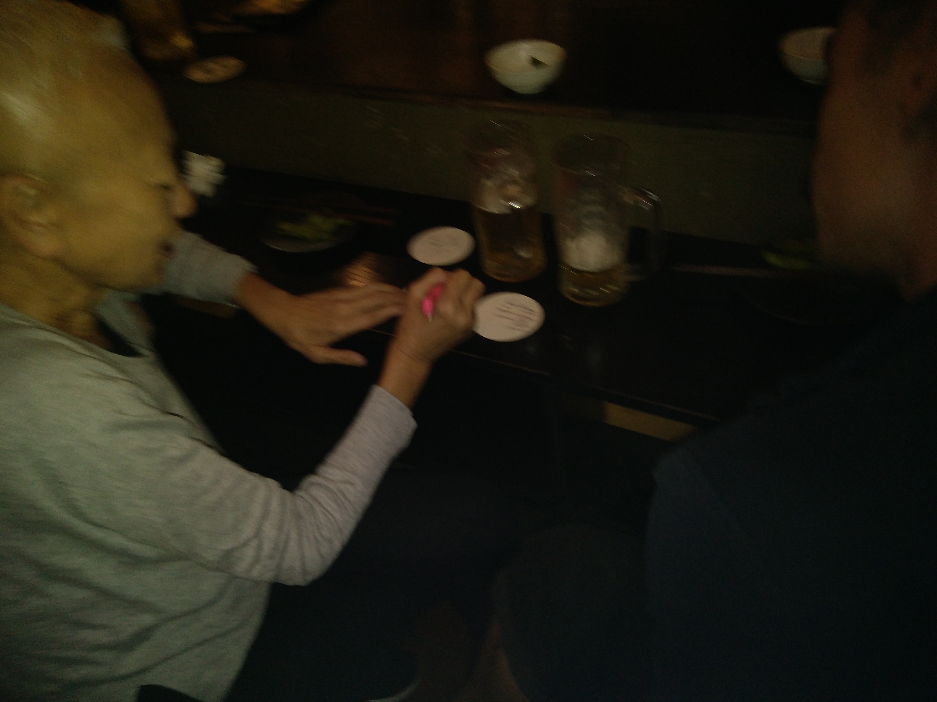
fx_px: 704
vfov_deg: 53.1
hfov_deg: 67.3
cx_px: 468
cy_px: 351
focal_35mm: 26
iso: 275
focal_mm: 3.46
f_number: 2.2
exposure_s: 1/29.8
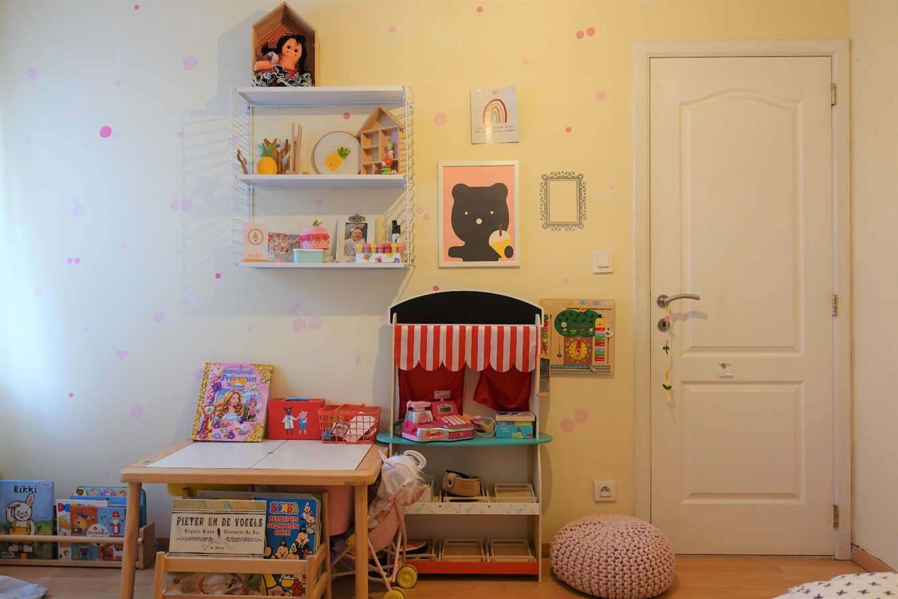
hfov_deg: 73.7
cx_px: 449
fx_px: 599
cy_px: 300
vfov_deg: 53.1
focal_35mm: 24
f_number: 1.8
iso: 200
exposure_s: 1/30
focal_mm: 8.8
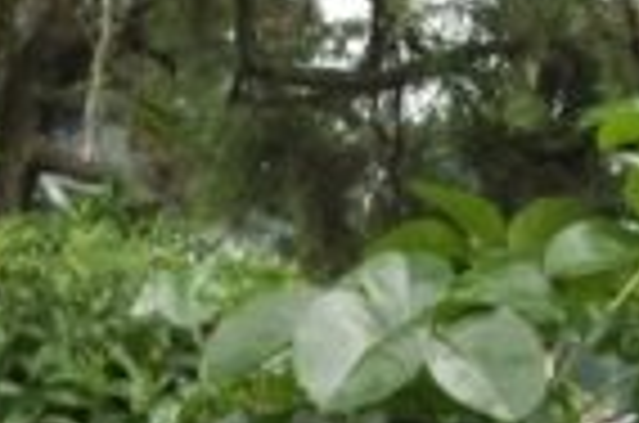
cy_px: 1028
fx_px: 2488
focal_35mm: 140
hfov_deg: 14.4
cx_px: -4
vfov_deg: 8.8
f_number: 7.1
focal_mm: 19
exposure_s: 1/160
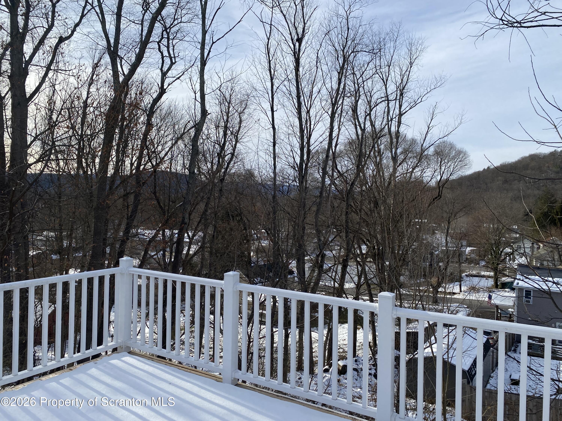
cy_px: 210
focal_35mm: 26
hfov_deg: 67.3
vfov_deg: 53.1
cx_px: 281
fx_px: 422
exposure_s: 1/2890
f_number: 1.8
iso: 32
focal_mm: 4.25
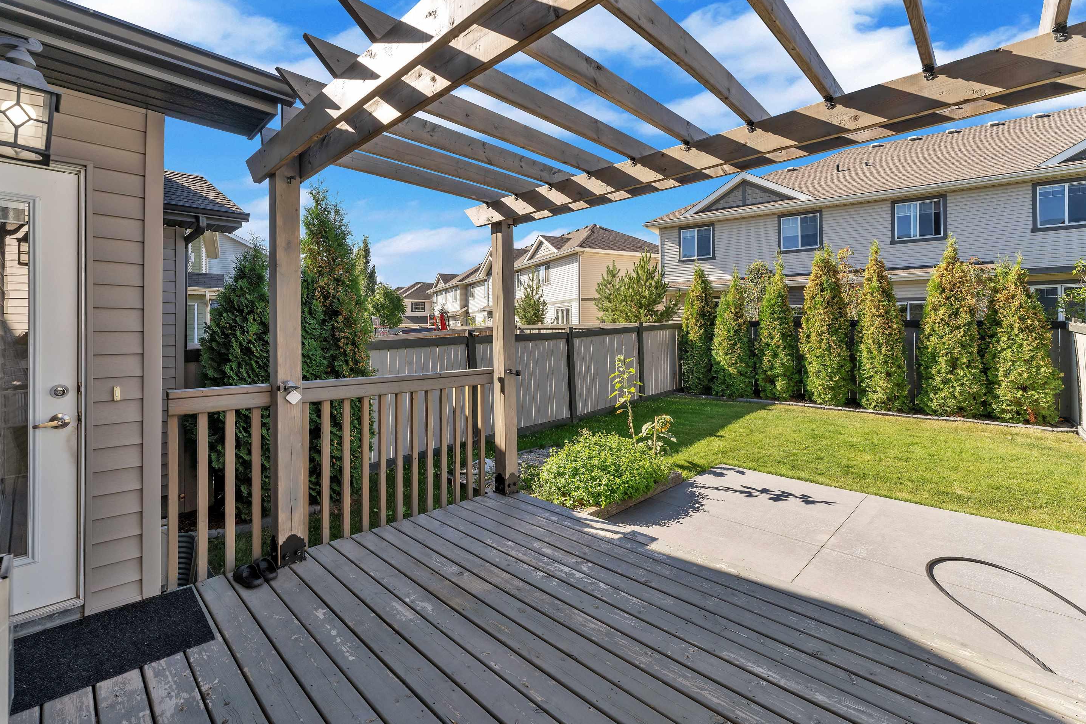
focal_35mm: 15
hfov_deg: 100.4
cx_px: 527
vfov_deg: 77.3
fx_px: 452
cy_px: 361
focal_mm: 14
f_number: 8
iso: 200
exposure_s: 1/250
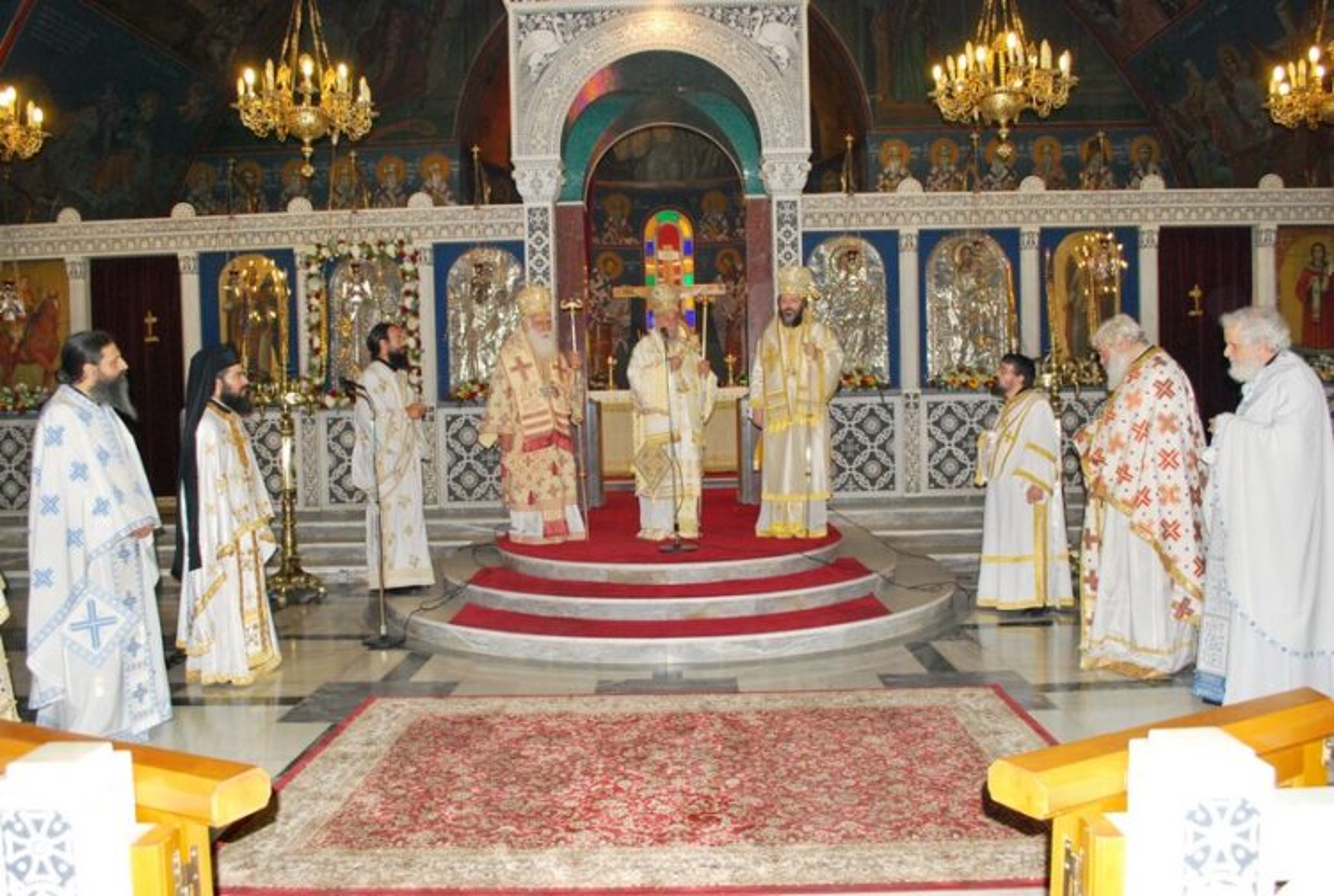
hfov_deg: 67.3
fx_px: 1003
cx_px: 667
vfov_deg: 48.2
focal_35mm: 27
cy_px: 448
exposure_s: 1/60
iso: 800
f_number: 5
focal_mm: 18
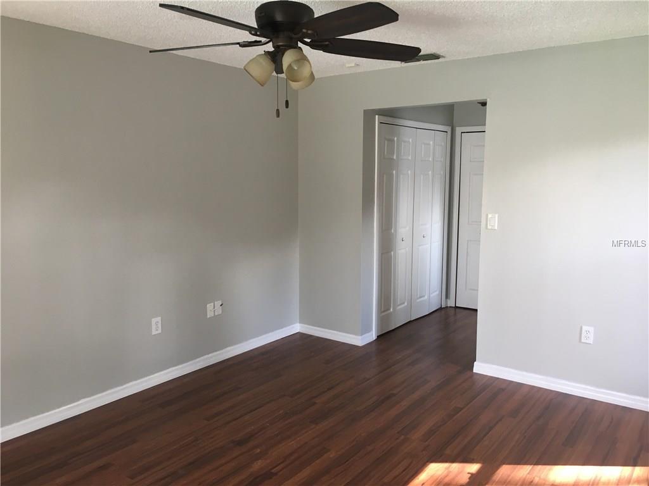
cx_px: 324
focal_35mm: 29
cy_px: 243
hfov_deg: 61.7
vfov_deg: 48.2
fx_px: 544
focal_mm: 4.15
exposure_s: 1/30
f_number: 2.2
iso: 64
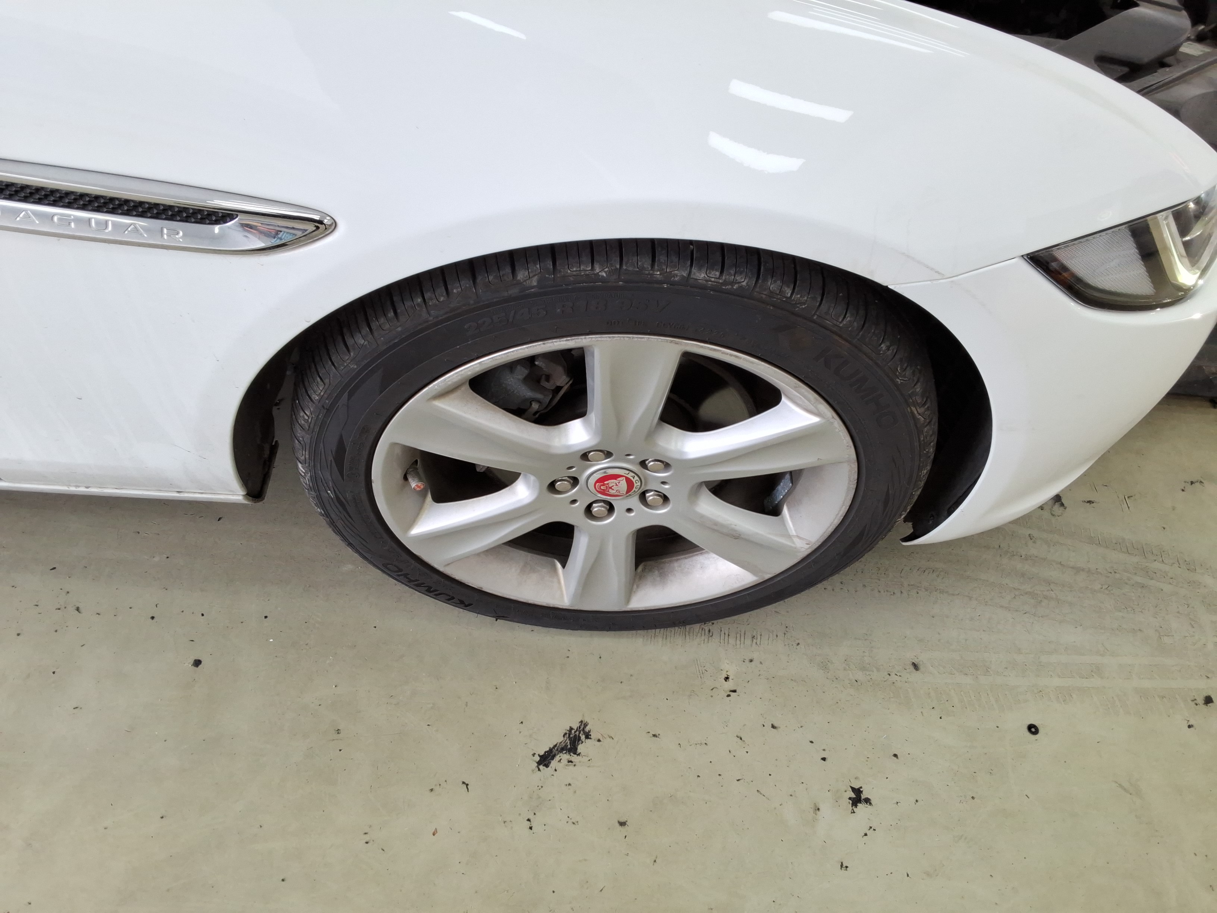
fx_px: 984
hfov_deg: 63.4
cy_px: 456
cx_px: 608
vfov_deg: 49.7
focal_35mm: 28
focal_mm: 2.91
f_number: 1.9
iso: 45
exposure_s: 1/120
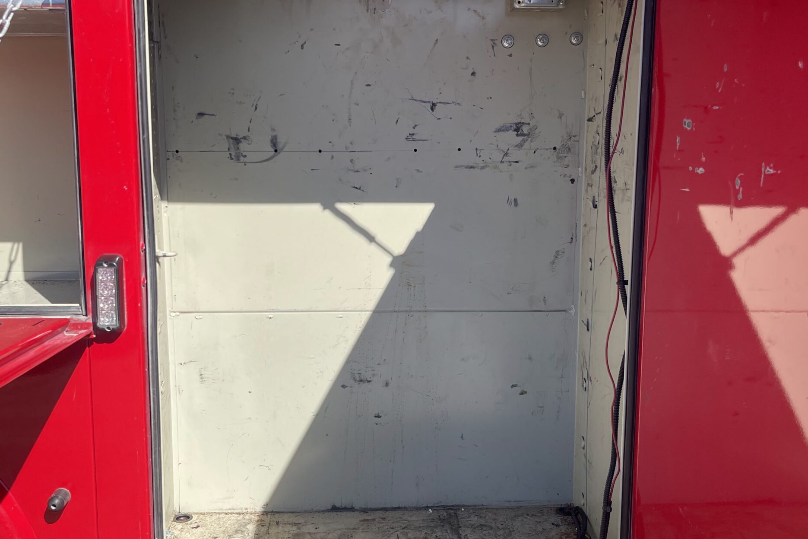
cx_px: 405
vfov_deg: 35.9
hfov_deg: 51.9
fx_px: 830
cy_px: 255
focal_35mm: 37
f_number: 1.6
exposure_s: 1/1767
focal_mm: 5.1
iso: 32
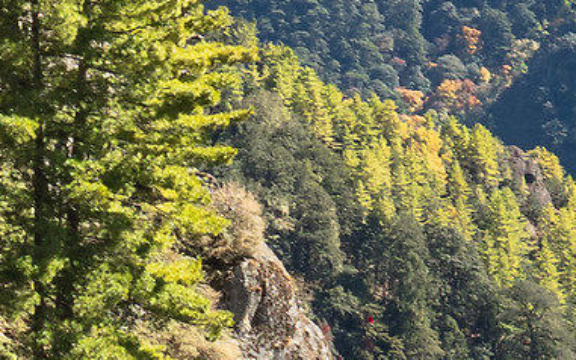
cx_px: -644
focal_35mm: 227
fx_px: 3563
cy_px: -228
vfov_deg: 5.7
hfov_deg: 8.7
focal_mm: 17
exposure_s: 1/400
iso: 200
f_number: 4
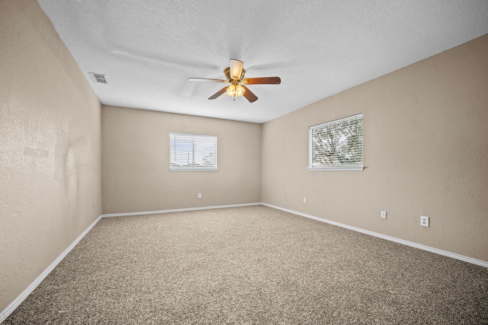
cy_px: 162
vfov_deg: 83.3
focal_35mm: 14
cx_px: 244
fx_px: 183
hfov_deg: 106.3
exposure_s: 1/20
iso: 1600
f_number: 6.3
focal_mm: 9
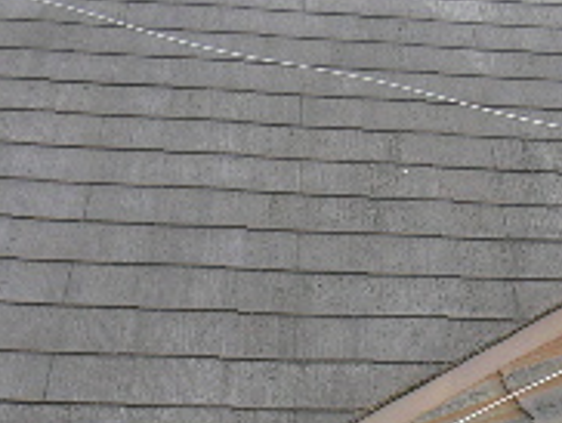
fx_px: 2000
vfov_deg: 12.0
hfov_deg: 15.4
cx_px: 670
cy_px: 327
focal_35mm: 123
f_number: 5.6
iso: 80
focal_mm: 5.8
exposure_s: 1/200
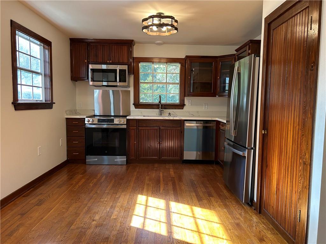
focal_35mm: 26
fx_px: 245
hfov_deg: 67.3
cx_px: 163
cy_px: 122
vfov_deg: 53.1
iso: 100
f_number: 1.5
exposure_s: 1/121
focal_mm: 5.7
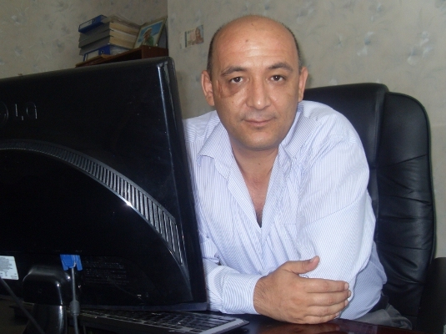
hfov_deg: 50.2
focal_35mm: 37
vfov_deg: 38.6
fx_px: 476
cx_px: 223
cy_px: 167
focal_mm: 6.3
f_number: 2.8
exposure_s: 1/45
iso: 100
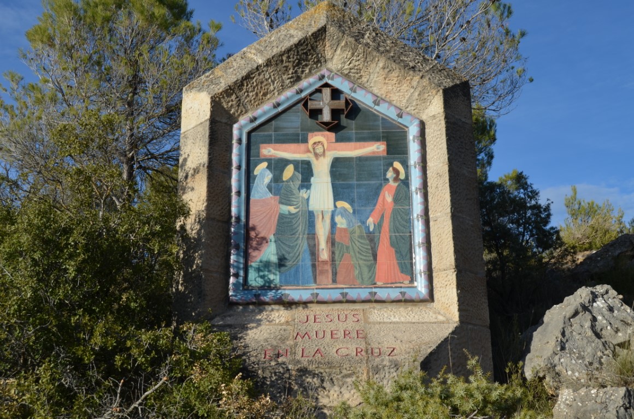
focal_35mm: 45
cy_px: 210
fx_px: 791
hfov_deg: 43.7
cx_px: 317
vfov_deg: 29.7
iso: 110
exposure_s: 1/250
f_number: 8
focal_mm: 30
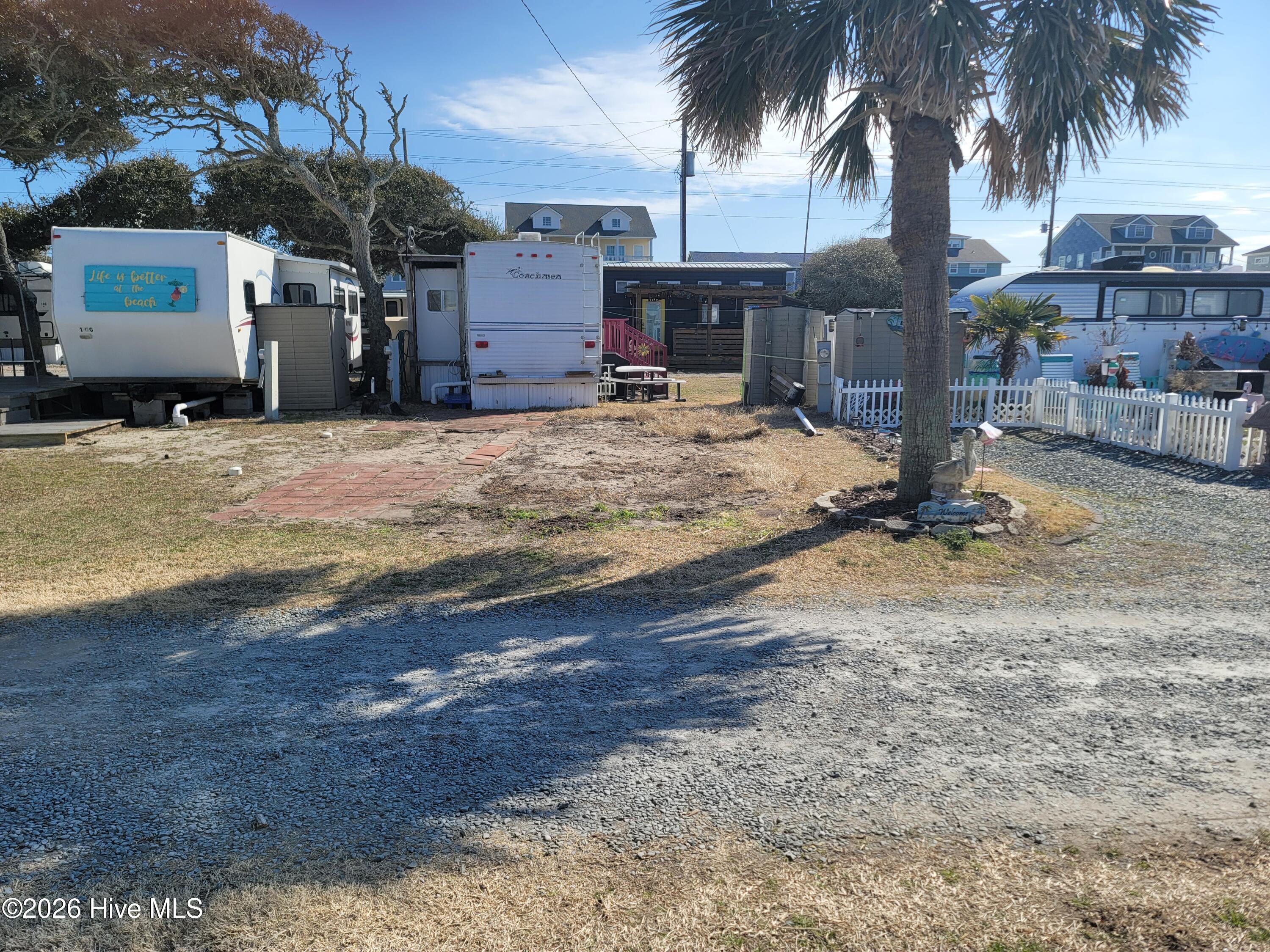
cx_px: 635
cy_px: 476
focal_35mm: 25
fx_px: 917
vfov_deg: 54.9
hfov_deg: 69.4
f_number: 1.8
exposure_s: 1/1235
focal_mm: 7
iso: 20
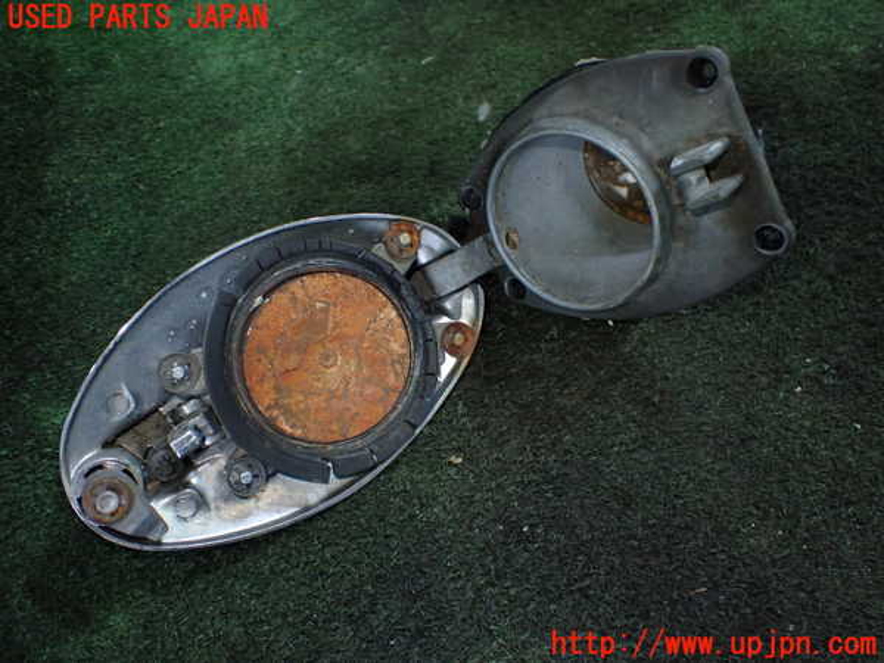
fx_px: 766
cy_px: 332
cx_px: 442
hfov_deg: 60.0
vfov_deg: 46.8
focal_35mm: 30
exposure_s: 1/125
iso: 500
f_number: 2.3
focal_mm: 5.4
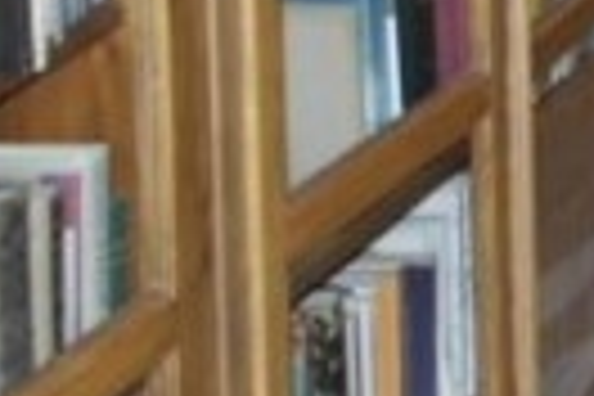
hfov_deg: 11.3
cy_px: -536
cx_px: 1310
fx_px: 2623
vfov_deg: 8.0
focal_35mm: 159
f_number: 3.5
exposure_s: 1/40
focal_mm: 20
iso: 400
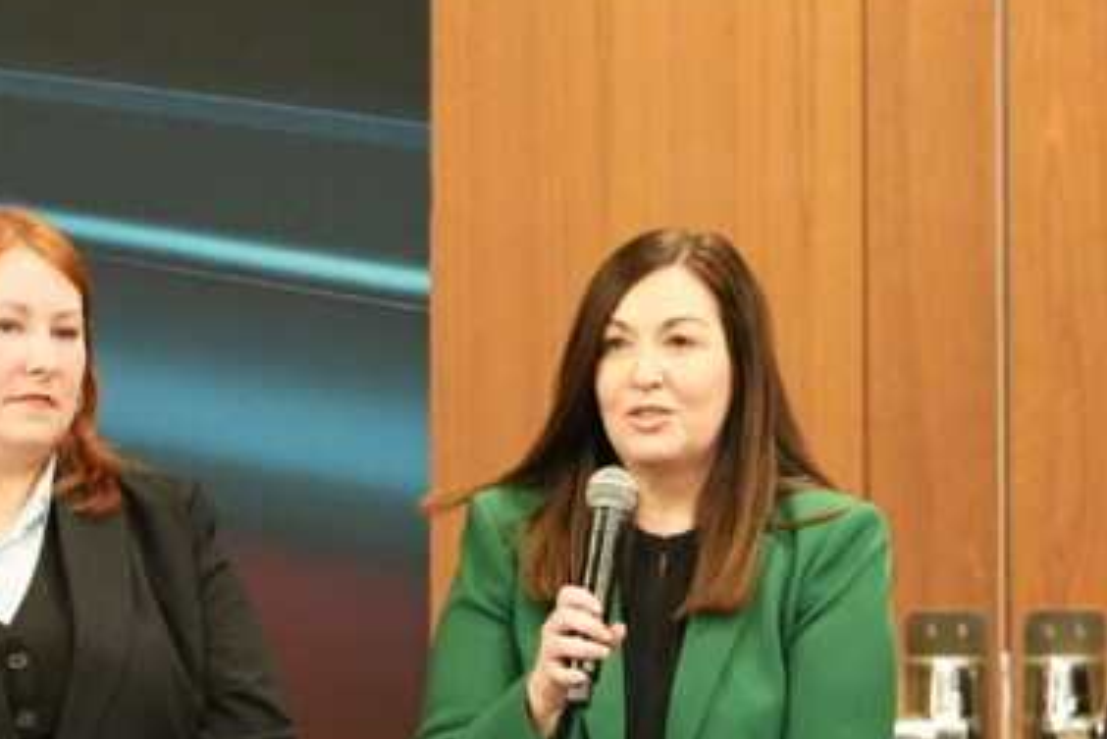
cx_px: 291
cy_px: 770
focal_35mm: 441
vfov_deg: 3.1
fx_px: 13565
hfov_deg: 4.7
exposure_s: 1/160
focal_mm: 135
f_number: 2.5
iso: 6400
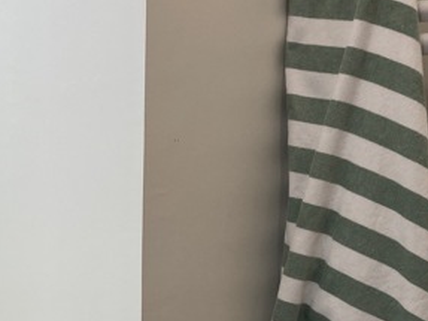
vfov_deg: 18.4
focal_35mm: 78
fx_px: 964
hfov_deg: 24.8
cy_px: 328
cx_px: 115
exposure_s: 1/100
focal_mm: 3.99
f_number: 1.8
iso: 50
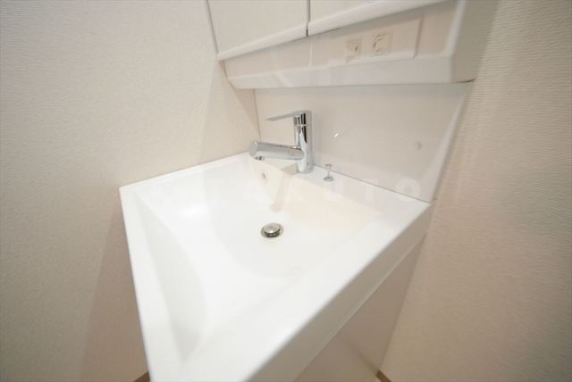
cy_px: 191
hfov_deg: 112.6
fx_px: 191
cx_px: 286
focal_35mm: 12
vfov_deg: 90.1
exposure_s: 1/3
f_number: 4.5
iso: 100
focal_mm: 8
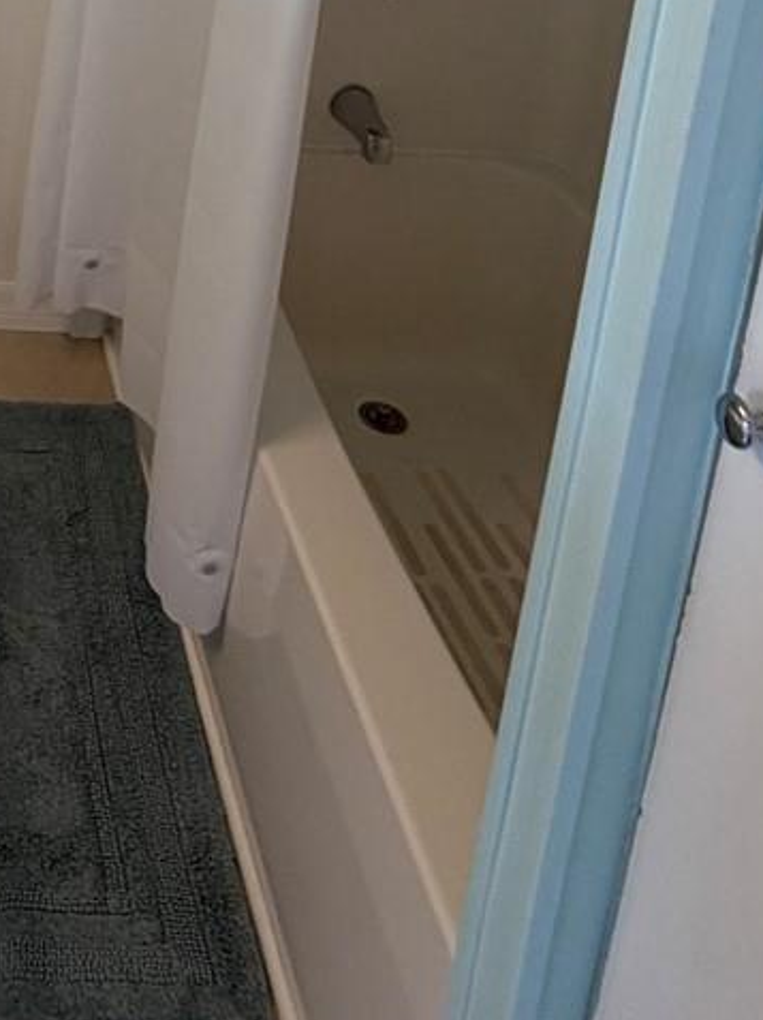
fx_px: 1383
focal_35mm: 47
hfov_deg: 27.1
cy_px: -246
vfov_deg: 32.4
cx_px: -165
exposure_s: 1/120
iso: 125
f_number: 2.2
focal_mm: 2.22
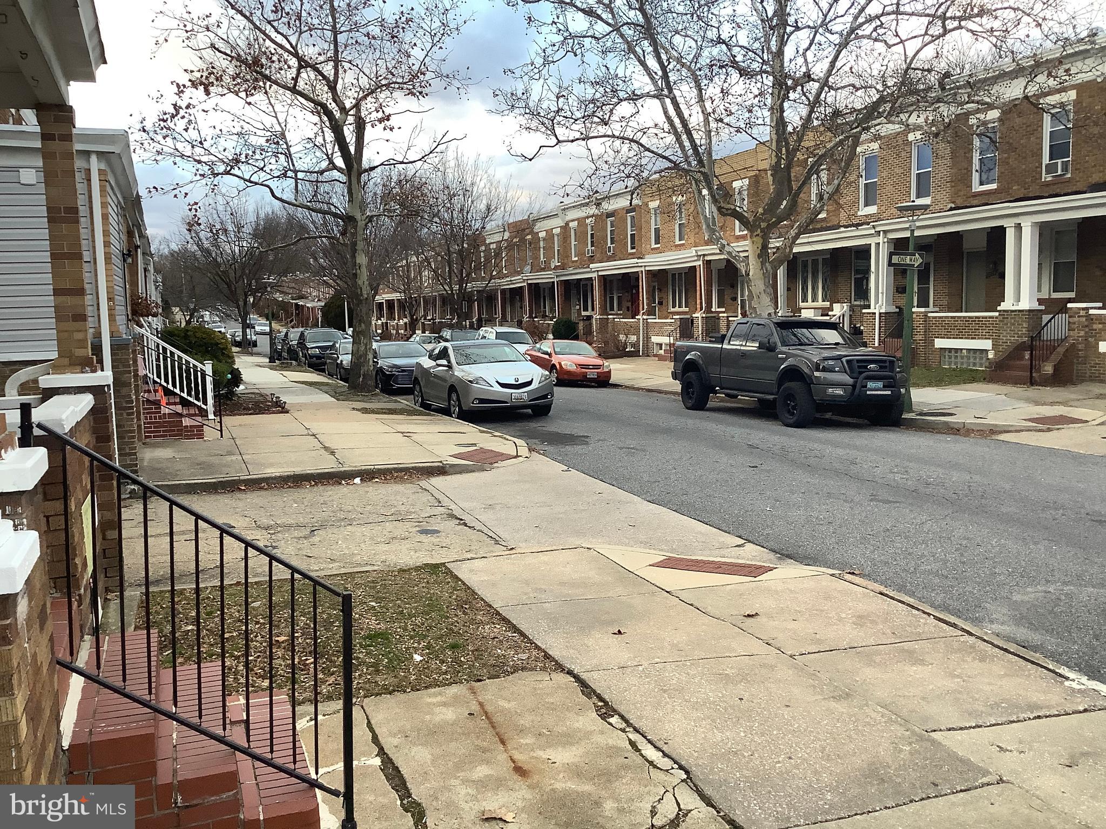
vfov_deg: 45.4
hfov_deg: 58.4
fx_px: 990
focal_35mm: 31
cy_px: 414
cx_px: 553
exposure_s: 1/120
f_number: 2.4
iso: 100
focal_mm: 3.3
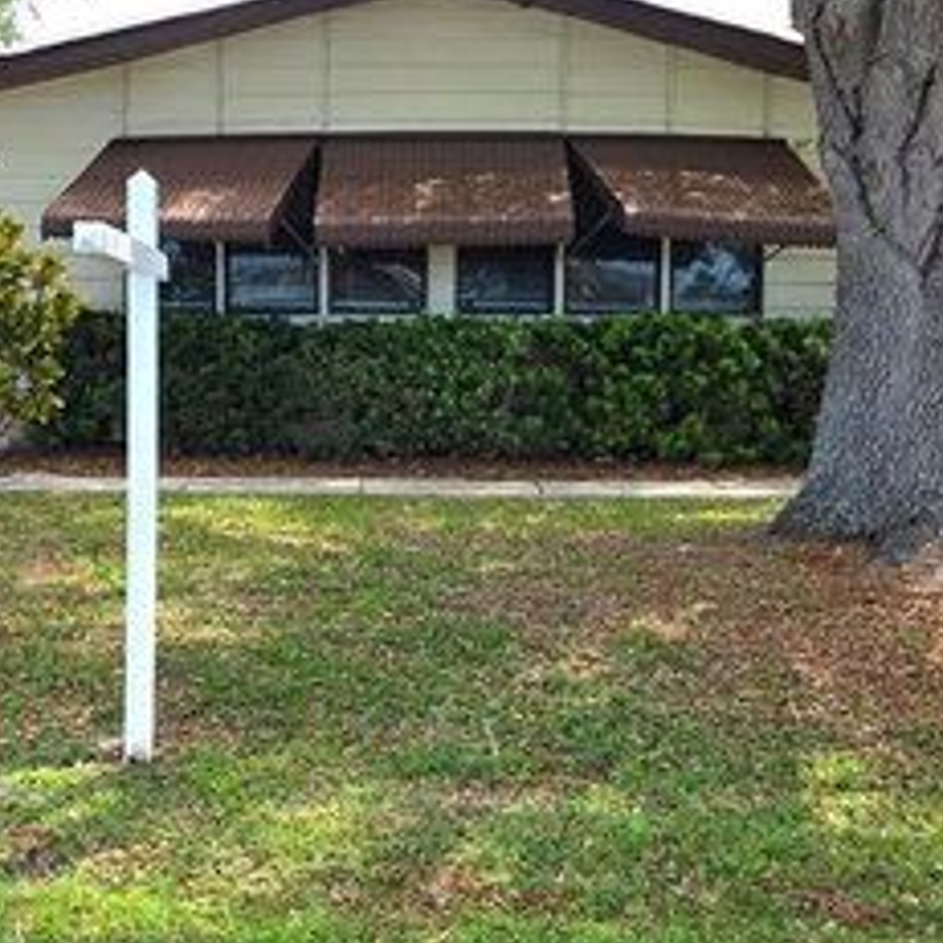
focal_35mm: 60
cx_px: 306
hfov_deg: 28.4
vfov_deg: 28.6
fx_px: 1849
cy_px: 520
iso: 50
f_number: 1.7
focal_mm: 6.3
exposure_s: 1/359
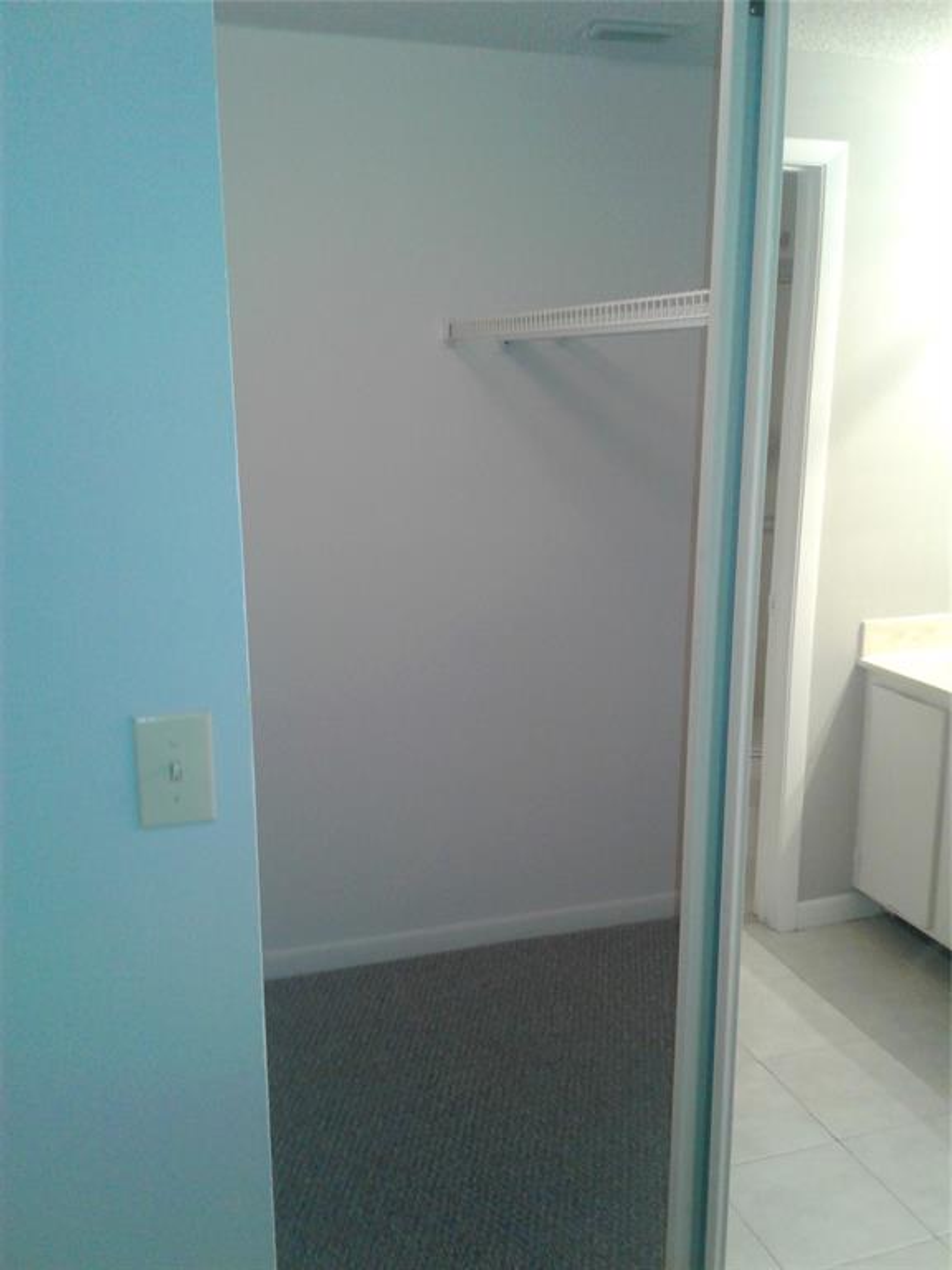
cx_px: 476
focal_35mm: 33
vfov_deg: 55.4
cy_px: 635
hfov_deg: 42.9
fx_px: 1210
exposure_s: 1/16
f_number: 2.2
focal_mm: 3.3
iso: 100
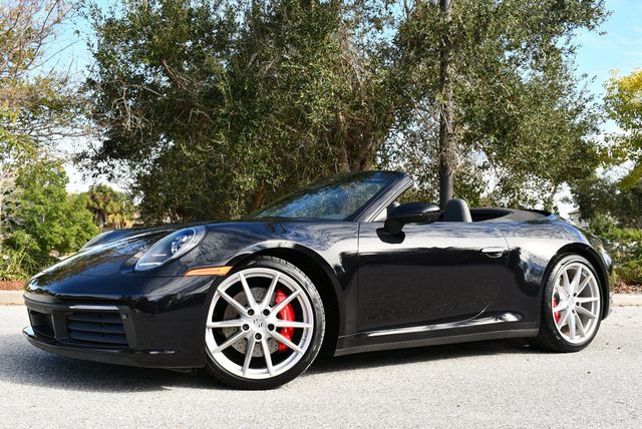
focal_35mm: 36
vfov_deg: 36.9
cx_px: 321
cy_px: 214
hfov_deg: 53.1
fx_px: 643
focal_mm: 18
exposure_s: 1/250
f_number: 6.3
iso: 200
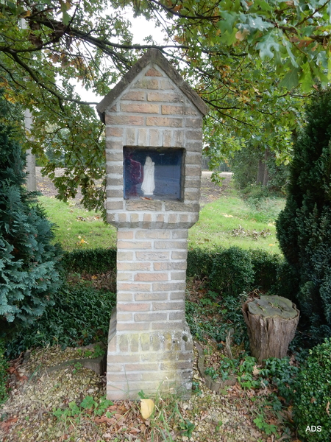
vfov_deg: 69.4
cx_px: 166
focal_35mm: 25
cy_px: 221
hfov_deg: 54.9
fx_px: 319
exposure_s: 1/60
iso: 125
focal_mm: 4.5
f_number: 3.7
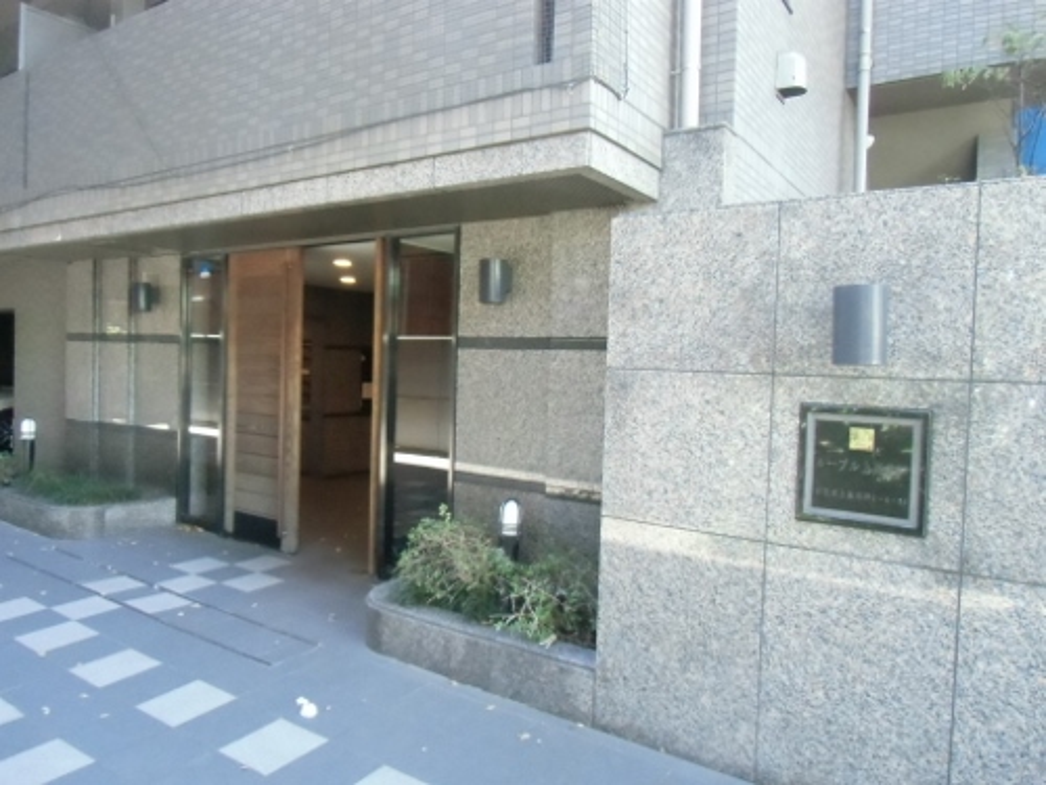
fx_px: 725
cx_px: 523
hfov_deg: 71.6
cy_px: 392
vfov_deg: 56.8
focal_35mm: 24
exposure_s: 1/80
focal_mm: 4.24
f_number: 3
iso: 800
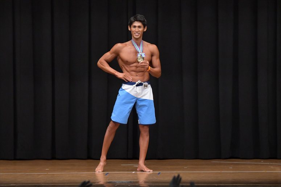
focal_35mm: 217
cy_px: 94
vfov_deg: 6.3
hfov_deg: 9.5
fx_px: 1693
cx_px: 140
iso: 6400
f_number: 5.6
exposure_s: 1/400
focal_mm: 145
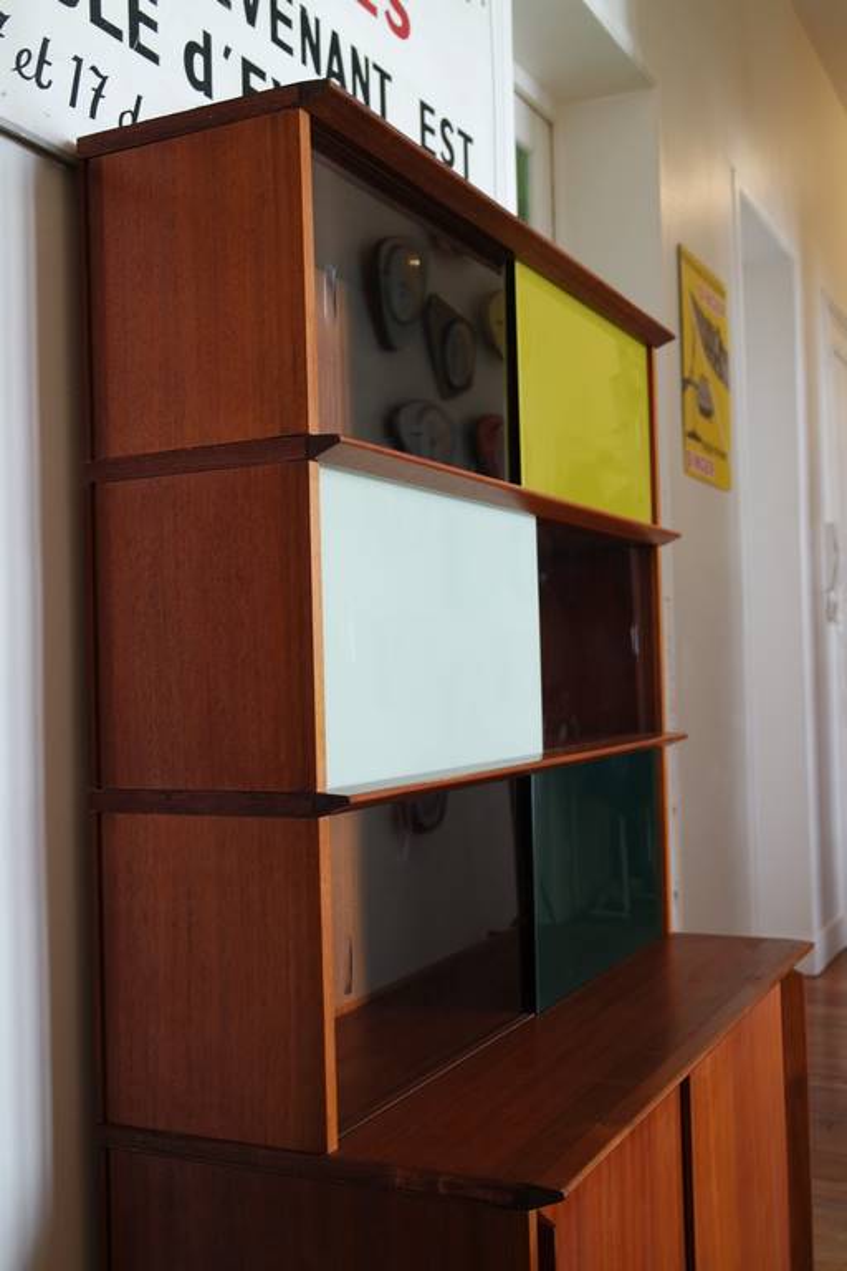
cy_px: 636
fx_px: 1412
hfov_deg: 33.4
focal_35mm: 40
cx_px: 424
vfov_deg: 48.5
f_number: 4
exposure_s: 1/50
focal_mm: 26
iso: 400
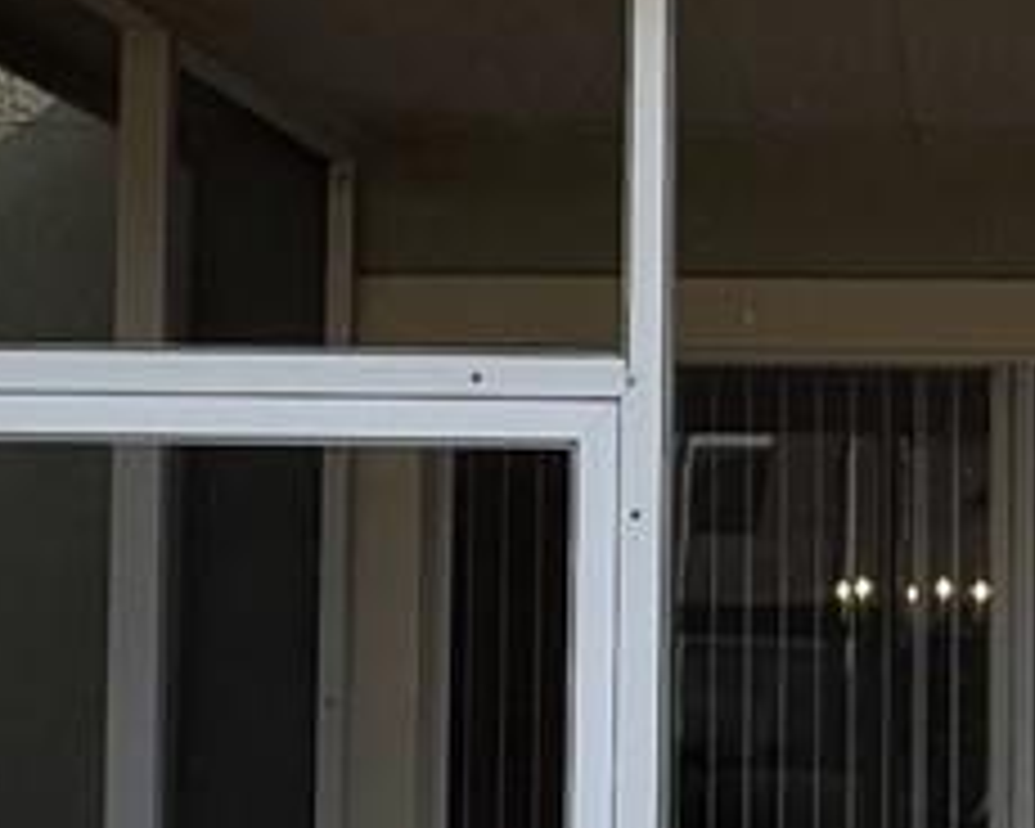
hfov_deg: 19.2
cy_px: 576
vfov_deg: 16.1
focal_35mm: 95
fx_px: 2910
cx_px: 1188
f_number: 2.2
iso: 40
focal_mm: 2.22
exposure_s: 1/308
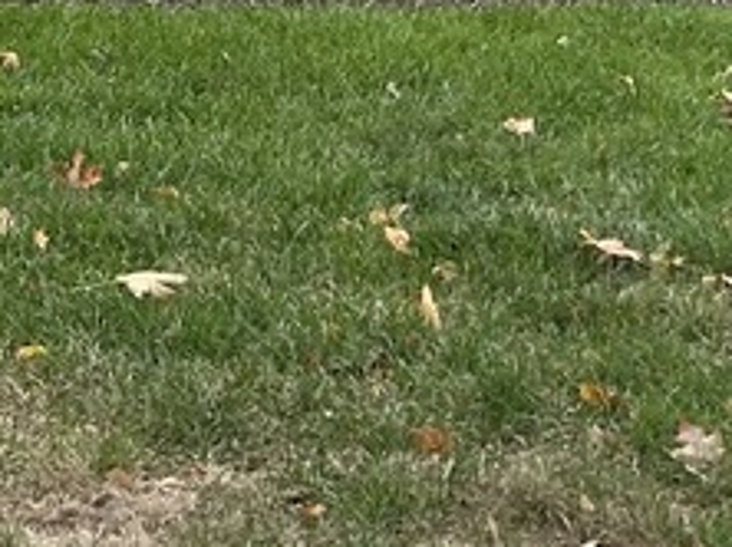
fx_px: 3570
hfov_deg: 11.2
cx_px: -409
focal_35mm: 169
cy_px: -563
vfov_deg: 8.3
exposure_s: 1/243
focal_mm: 5.7
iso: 40
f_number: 1.5
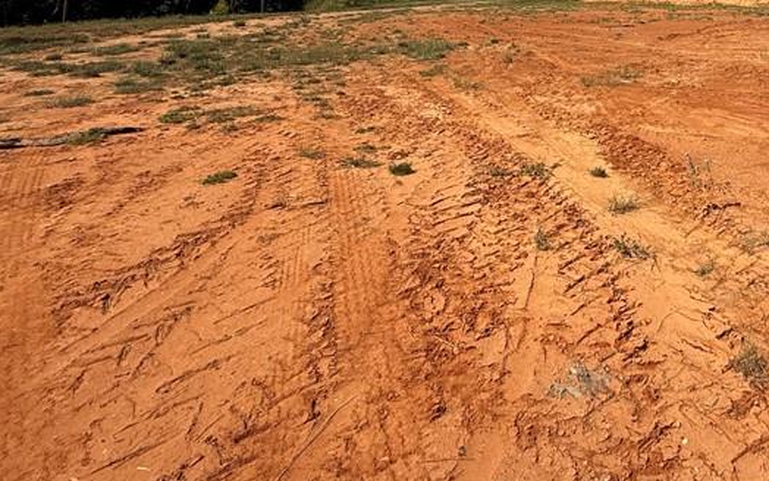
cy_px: -47
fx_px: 608
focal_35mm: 29
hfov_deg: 58.8
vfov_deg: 36.6
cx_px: 631
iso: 50
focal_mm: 2.22
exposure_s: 1/3891
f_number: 2.2
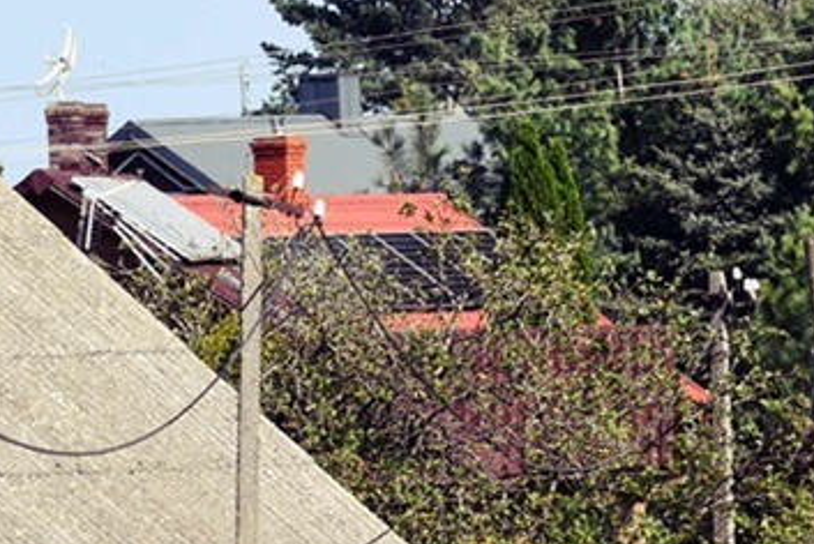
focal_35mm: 783
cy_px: 258
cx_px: -122
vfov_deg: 1.8
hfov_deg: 2.6
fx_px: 17719
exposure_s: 1/250
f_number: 8
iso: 100
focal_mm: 122
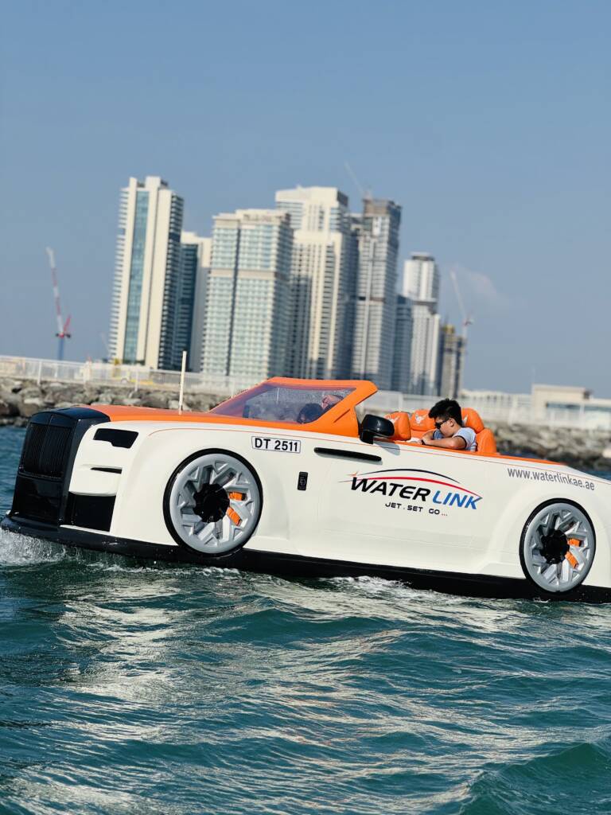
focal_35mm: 77
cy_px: 408
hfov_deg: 19.1
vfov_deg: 25.3
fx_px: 1812
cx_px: 306
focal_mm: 9
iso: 25
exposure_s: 1/1727
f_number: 2.8
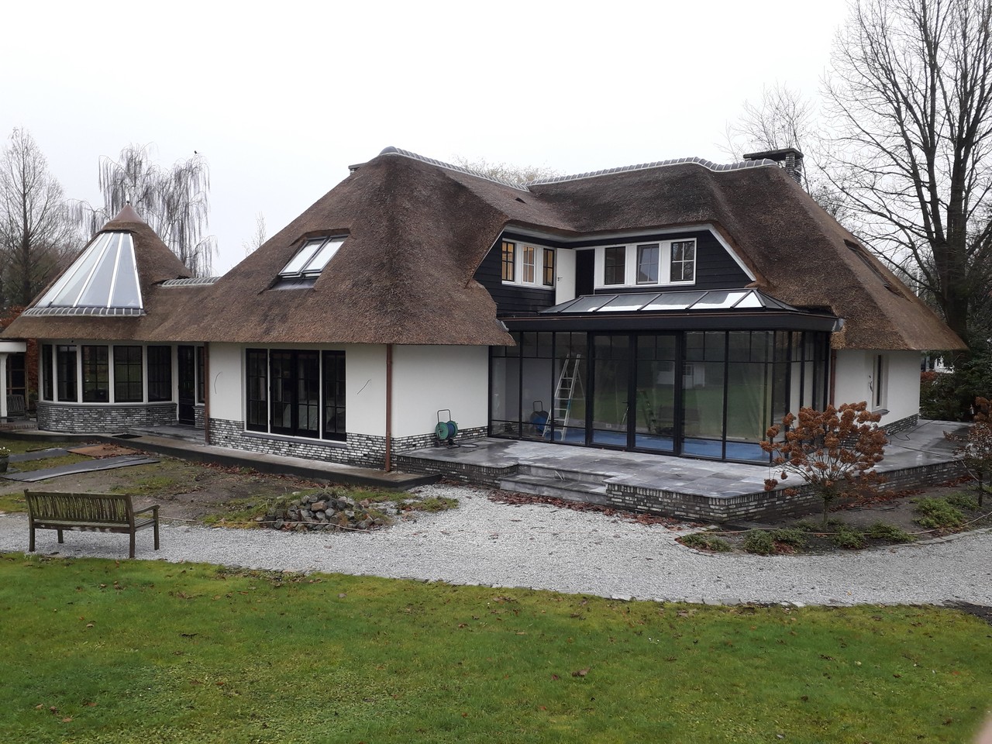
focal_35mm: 27
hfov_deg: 65.3
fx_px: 774
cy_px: 372
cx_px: 496
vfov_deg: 51.4
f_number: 1.9
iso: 64
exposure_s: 1/100
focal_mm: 3.6
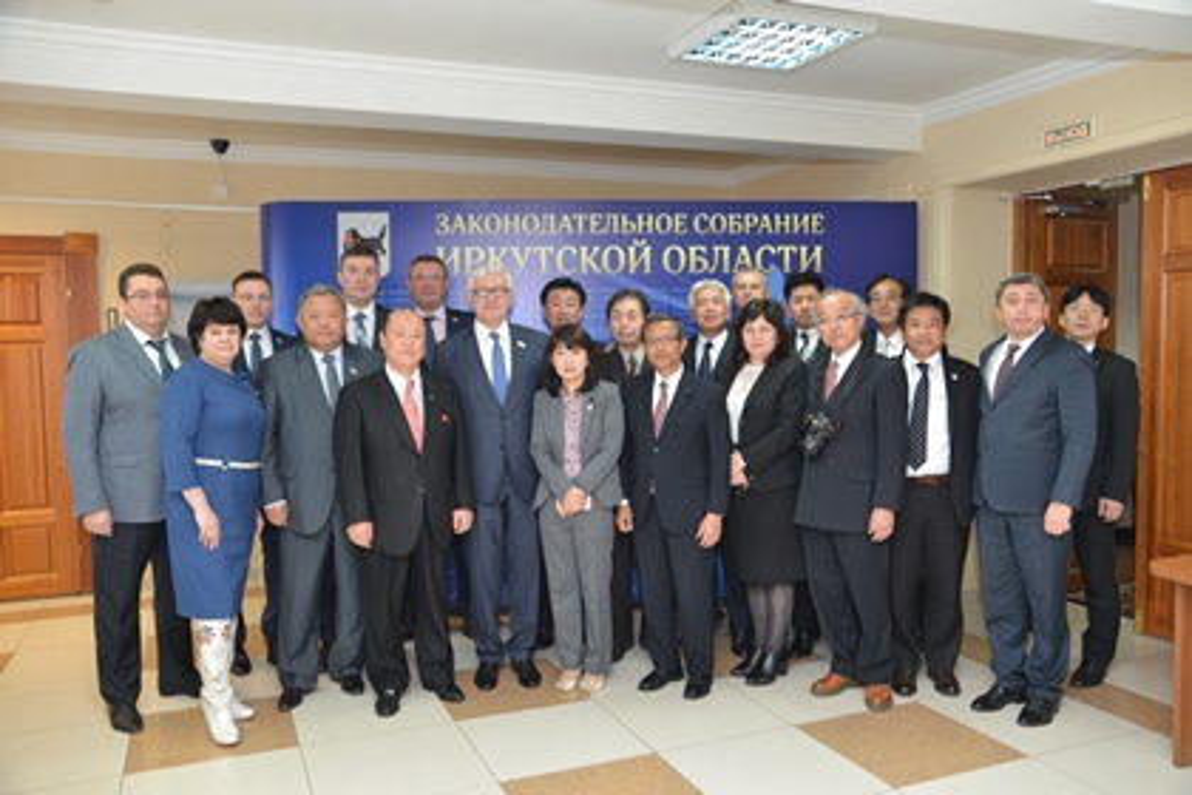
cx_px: 596
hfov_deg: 61.9
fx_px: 993
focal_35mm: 30
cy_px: 398
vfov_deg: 43.6
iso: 800
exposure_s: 1/60
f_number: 4
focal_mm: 30
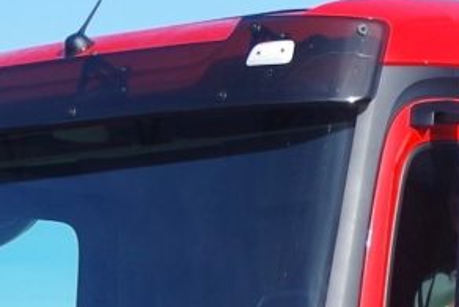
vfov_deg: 3.5
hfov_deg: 5.1
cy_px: 595
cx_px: 981
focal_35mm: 394
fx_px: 5026
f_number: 5
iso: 100
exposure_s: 1/250
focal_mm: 40
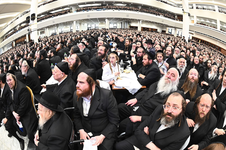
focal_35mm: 16
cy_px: 75
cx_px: 113
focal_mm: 16
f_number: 7.1
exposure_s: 1/125
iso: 2000
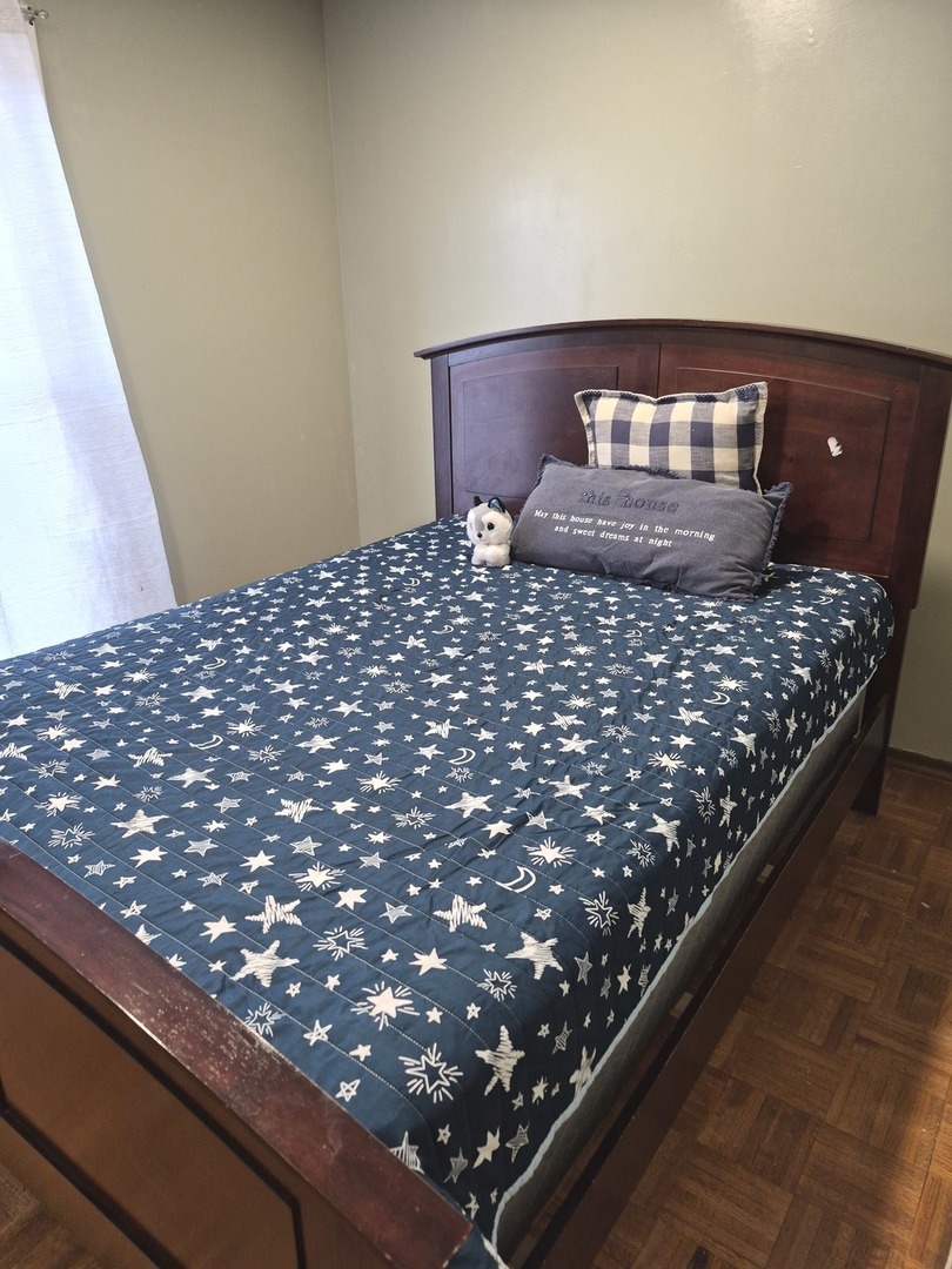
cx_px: 476
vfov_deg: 73.9
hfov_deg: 58.9
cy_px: 634
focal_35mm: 23
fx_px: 843
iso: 400
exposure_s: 1/120
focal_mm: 5.4
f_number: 1.8
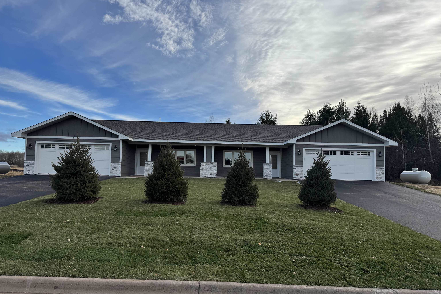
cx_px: 221
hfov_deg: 71.5
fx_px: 306
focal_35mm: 25
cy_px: 154
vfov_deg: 51.3
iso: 80
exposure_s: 1/4310
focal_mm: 6.76
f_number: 1.78
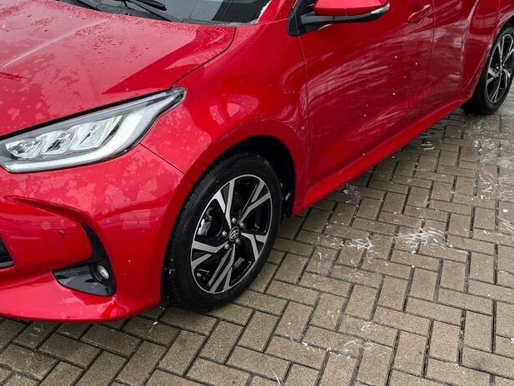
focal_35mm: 43
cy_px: 80
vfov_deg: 32.7
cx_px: 201
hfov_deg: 43.6
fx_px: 638
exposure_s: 1/684
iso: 50
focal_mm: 5.1
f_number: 1.6
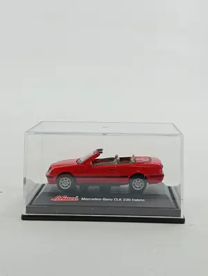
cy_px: 138
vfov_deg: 63.4
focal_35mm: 28
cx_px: 104
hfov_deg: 49.9
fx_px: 224
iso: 80
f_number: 1.8
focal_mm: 4.22
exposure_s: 1/100
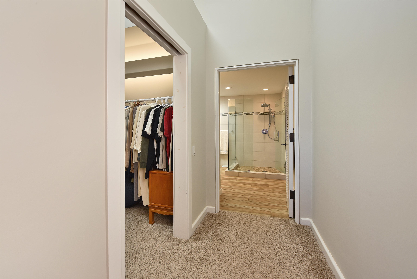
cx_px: 208
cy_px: 140
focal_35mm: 15
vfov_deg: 77.4
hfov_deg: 100.4
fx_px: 174
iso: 1600
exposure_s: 1/60
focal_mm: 15
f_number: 16
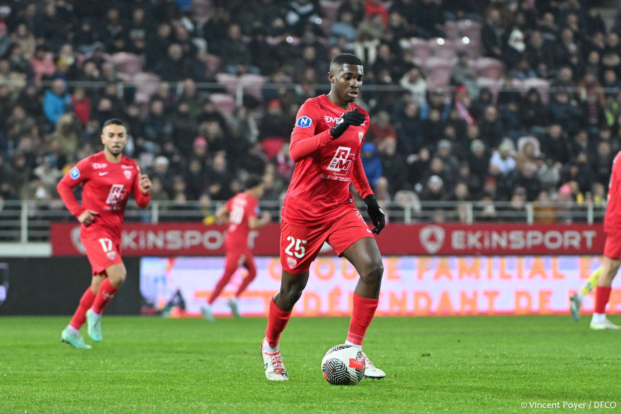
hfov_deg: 5.7
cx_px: 310
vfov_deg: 3.8
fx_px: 6208
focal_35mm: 360
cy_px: 207
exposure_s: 1/800
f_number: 4
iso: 4000
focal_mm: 240
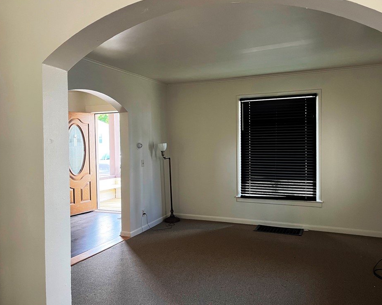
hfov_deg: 62.1
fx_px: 316
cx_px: 205
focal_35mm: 28
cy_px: 153
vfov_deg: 51.5
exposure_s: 1/75
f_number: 1.6
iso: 125
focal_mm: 5.1
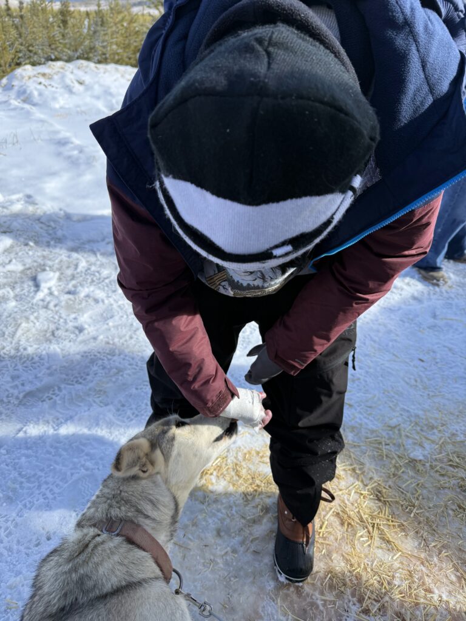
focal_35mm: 24
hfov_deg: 56.8
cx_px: 233
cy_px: 310
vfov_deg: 71.6
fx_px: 431
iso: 80
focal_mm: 6.76
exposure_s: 1/2000
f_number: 1.78
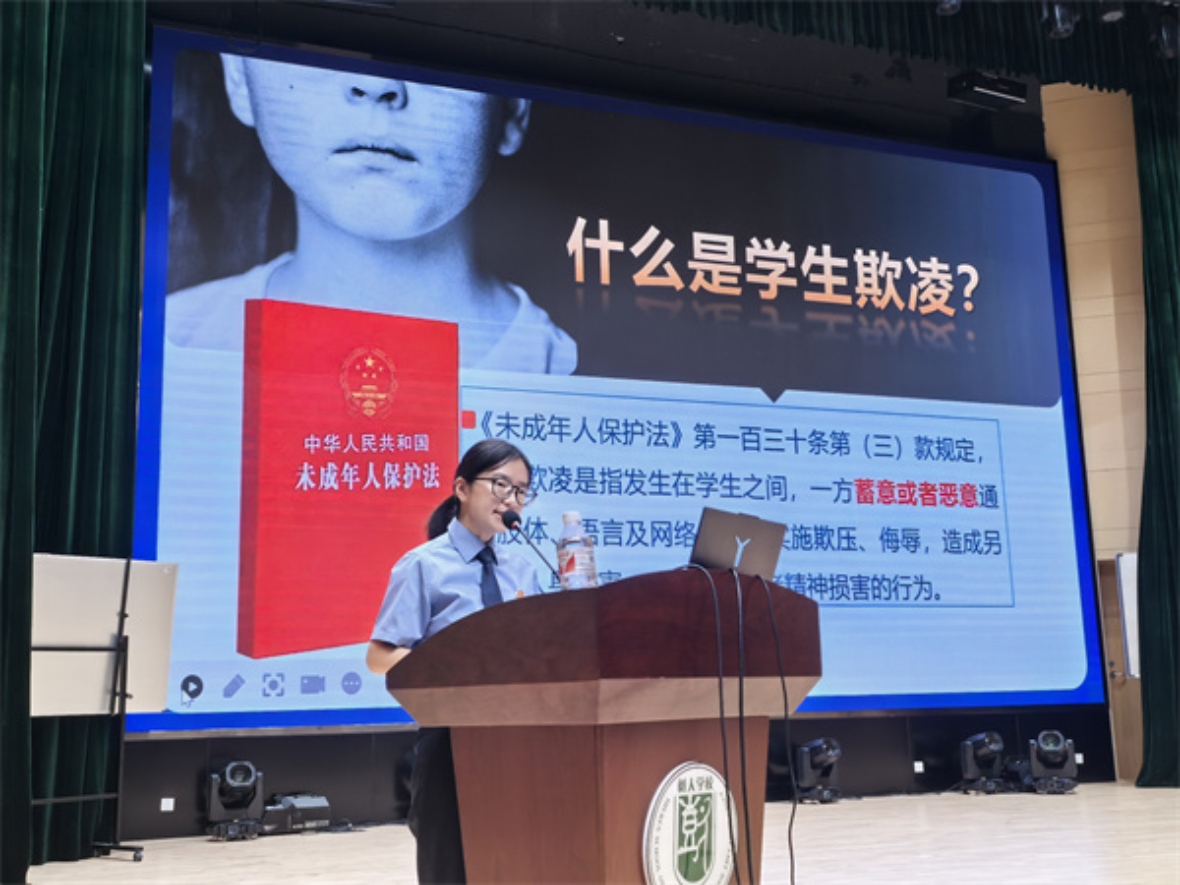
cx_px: 590
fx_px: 1329
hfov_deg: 47.9
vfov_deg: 36.8
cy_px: 442
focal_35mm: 39
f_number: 4
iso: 250
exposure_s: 1/120
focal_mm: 5.75
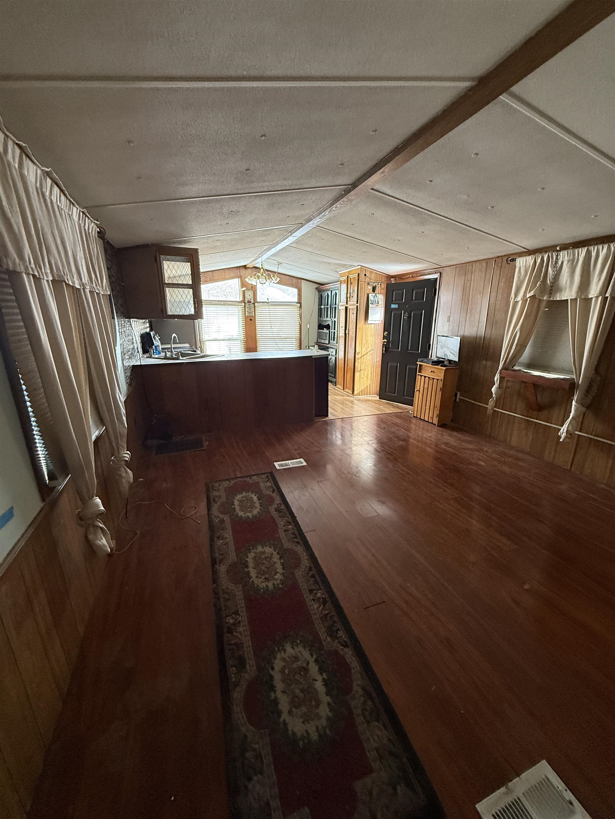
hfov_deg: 85.7
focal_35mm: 14
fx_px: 332
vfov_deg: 102.1
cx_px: 308
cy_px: 410
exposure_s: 1/69
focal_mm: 2.22
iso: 320
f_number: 2.2
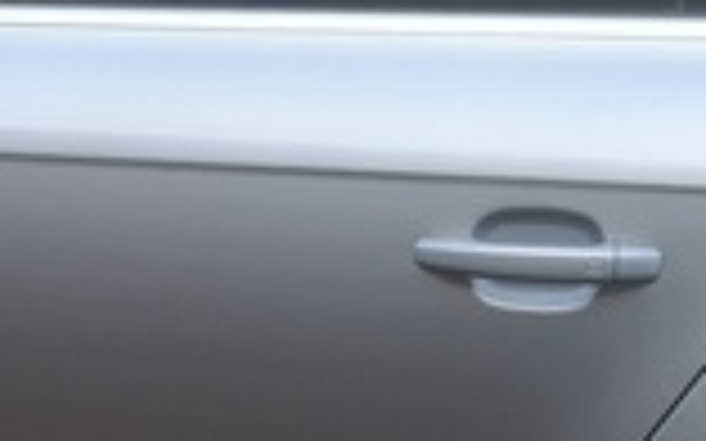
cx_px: 76
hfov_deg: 14.2
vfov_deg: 8.7
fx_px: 2808
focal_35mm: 146
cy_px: 698
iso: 50
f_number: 1.8
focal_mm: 5.58
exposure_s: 1/515
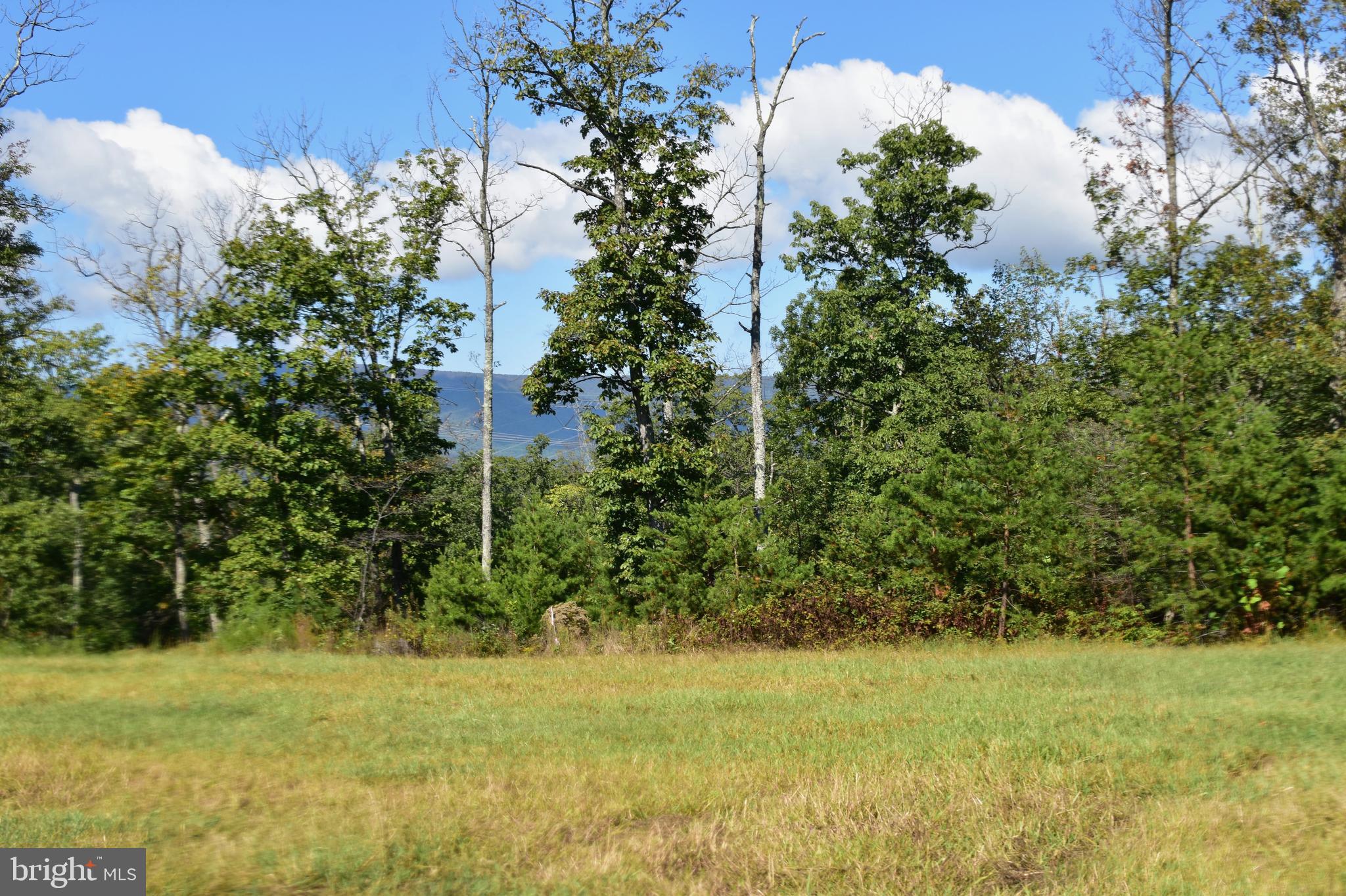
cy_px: 448
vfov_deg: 25.7
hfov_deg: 37.9
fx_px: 1963
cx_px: 673
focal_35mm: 52
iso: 200
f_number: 9
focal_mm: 35
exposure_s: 1/320
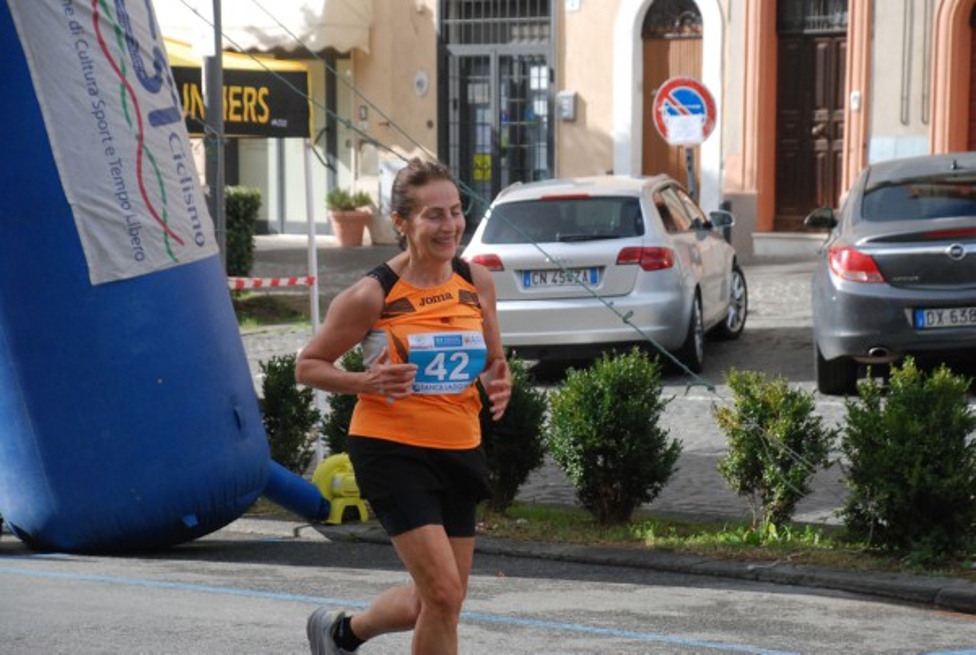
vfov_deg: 11.5
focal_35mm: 120
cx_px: 488
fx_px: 3261
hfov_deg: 17.0
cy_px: 328
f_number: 6.3
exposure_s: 1/1600
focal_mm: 80
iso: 1000
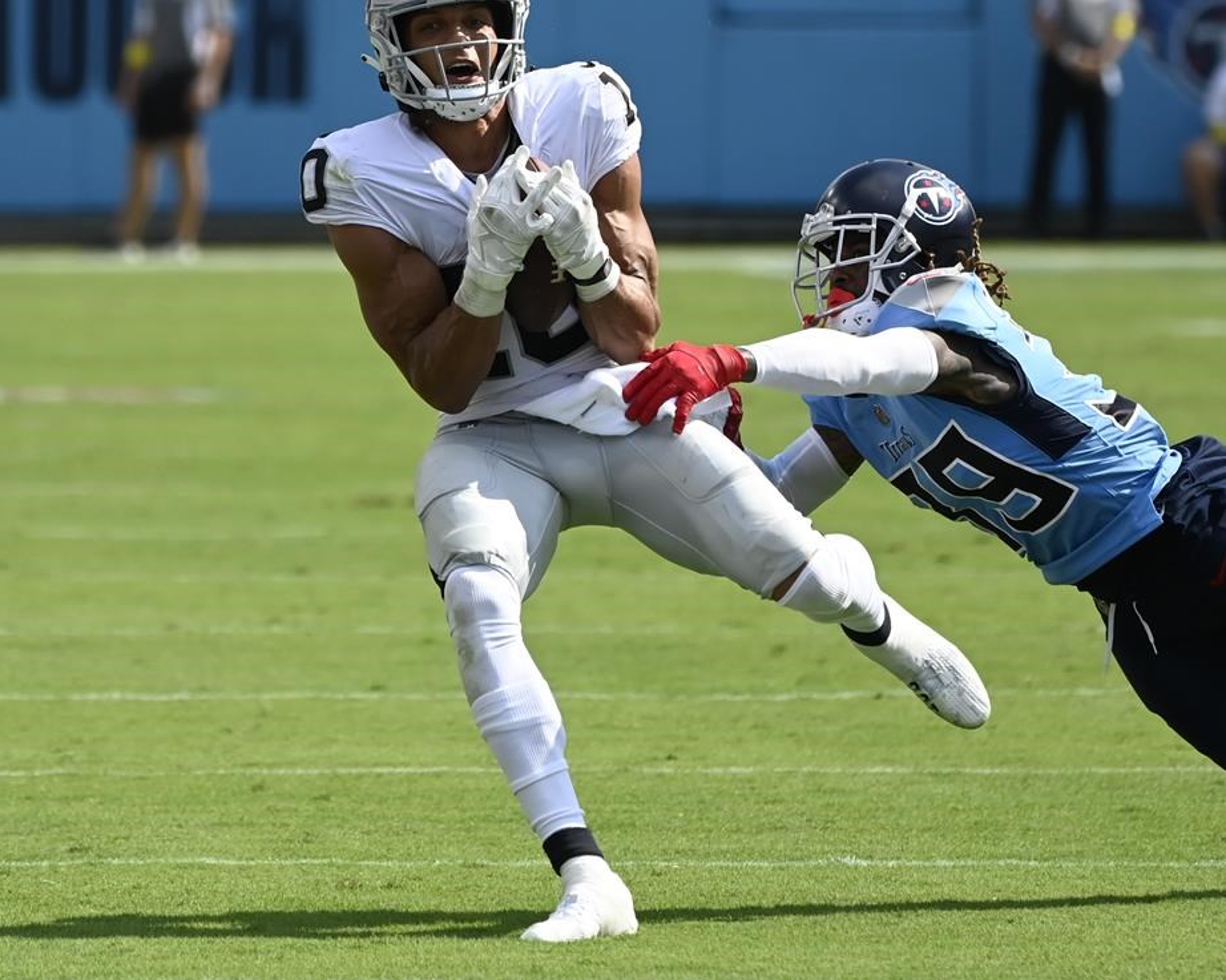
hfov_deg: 4.5
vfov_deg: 3.6
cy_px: 417
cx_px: 806
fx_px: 15598
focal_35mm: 430
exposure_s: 1/5000
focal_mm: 330
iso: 1000
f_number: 5.6
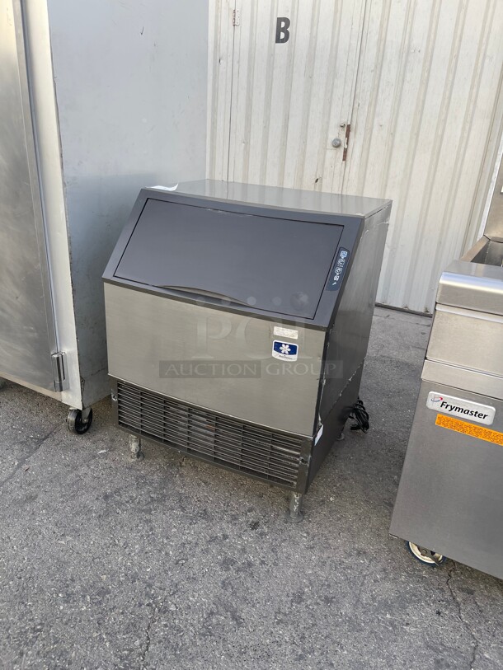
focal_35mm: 26
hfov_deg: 53.1
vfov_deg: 67.3
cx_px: 252
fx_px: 504
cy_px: 335
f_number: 1.6
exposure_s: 1/664
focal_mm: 5.1
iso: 32
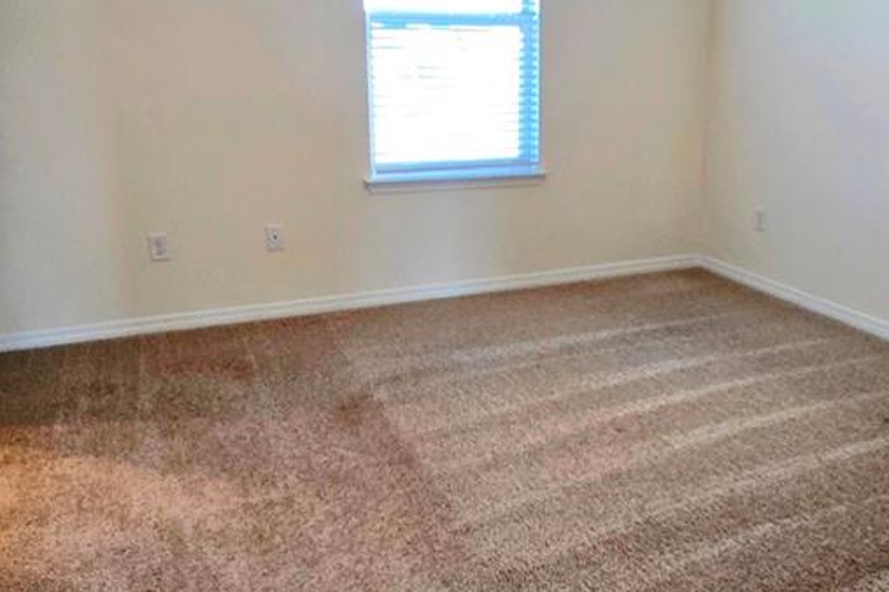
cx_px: 563
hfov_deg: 57.9
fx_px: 790
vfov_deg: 41.0
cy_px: 259
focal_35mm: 32
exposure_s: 1/60
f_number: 2.2
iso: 100
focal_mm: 2.2
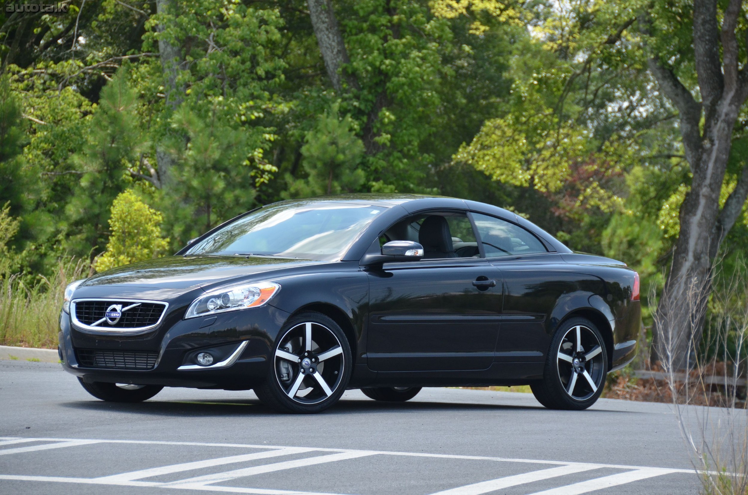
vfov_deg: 8.7
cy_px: 248
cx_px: 374
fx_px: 3266
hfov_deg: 13.1
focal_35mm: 158
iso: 640
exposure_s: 1/1000
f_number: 5.3
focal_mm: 105
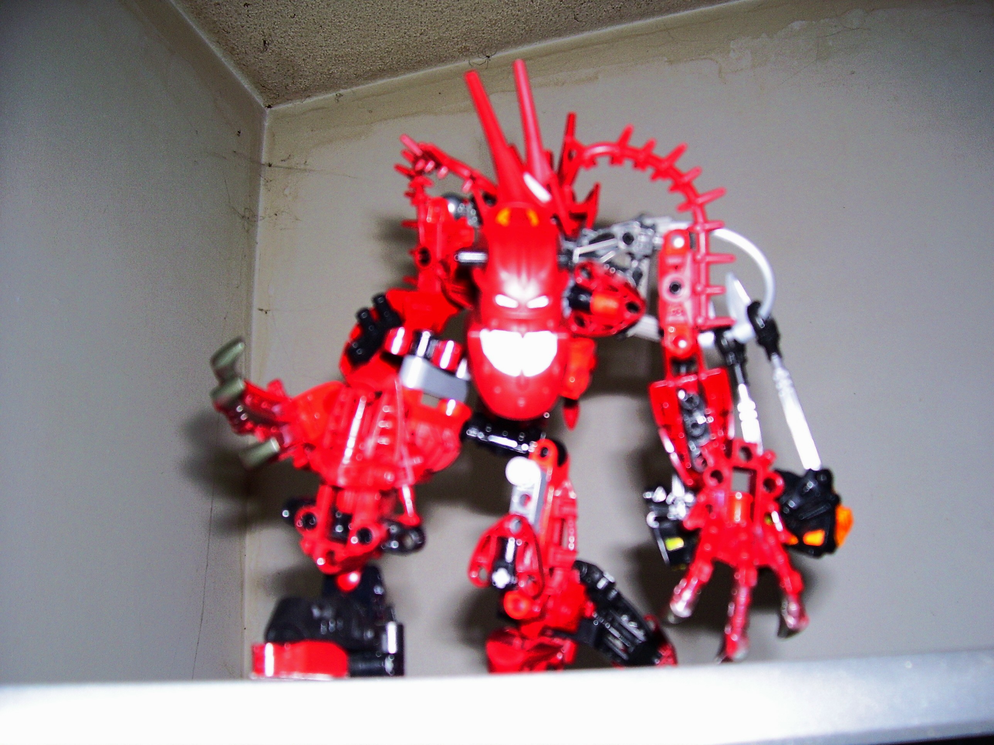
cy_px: 372
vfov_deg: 41.8
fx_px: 976
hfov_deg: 54.0
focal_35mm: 34
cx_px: 497
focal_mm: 5.6
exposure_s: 1/60
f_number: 2.7
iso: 125
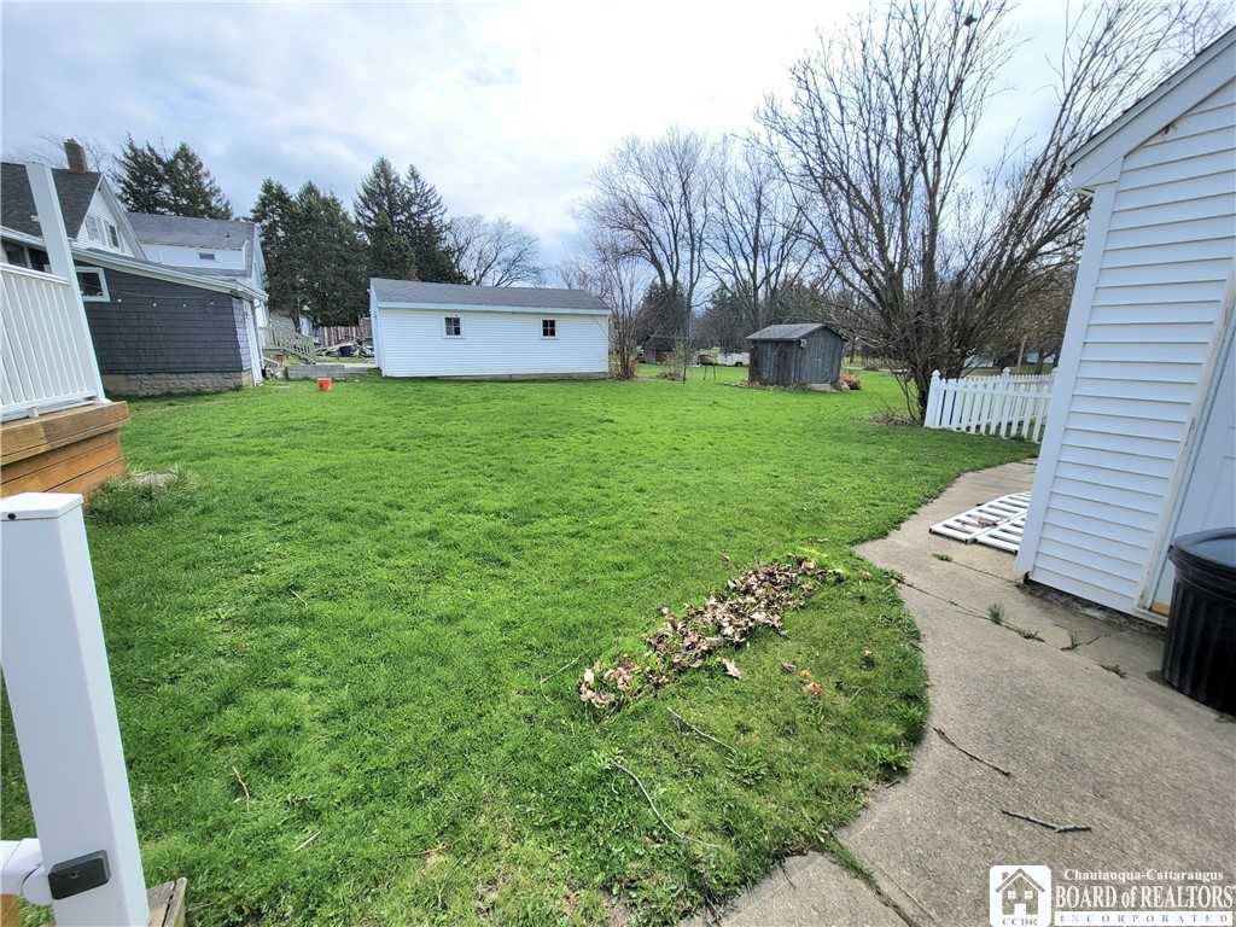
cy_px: 464
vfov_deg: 89.9
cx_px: 618
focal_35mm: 13
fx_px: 464
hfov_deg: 106.2
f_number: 2.2
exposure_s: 1/3333
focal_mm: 2.2
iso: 64
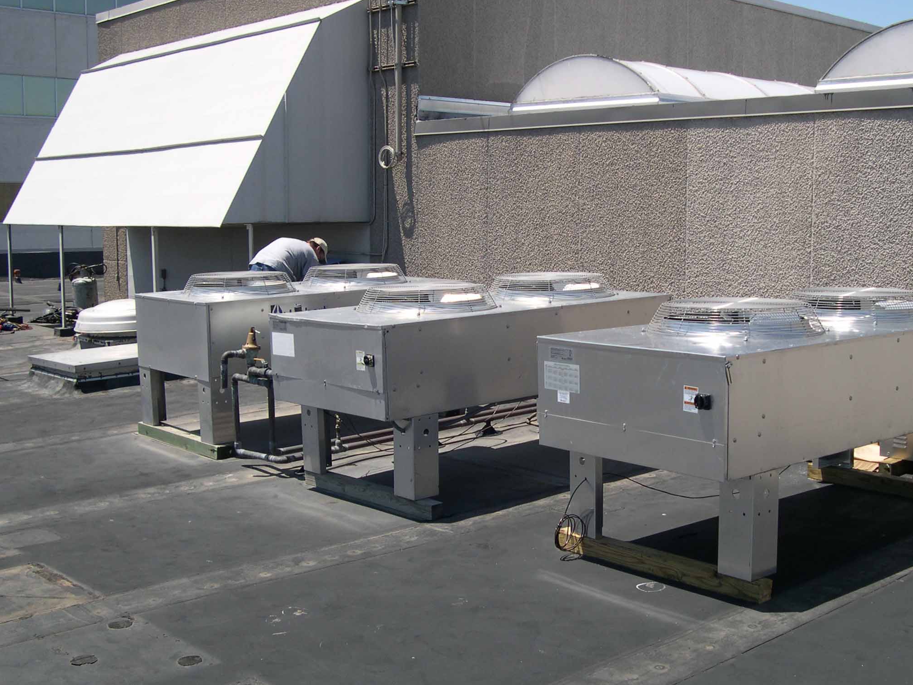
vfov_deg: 33.6
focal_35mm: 43
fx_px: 1134
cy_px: 363
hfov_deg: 43.8
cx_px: 508
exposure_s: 1/173
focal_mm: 8
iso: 100
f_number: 7.6
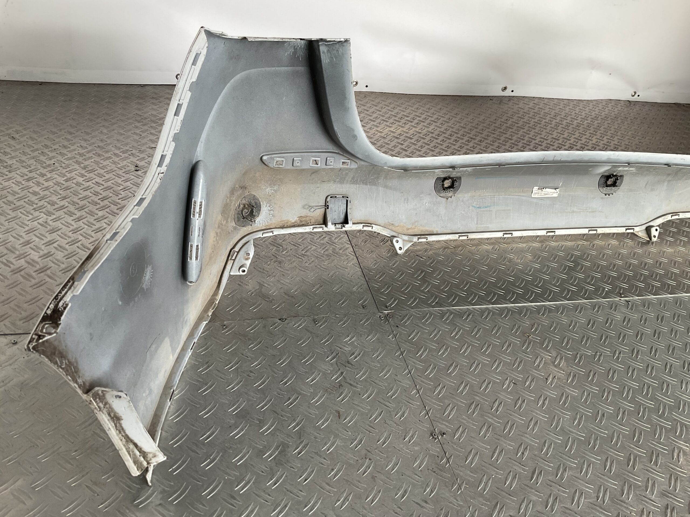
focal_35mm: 29
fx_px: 578
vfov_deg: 48.2
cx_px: 345
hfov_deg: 61.7
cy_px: 258
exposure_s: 1/120
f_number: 1.8
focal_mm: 3
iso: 32
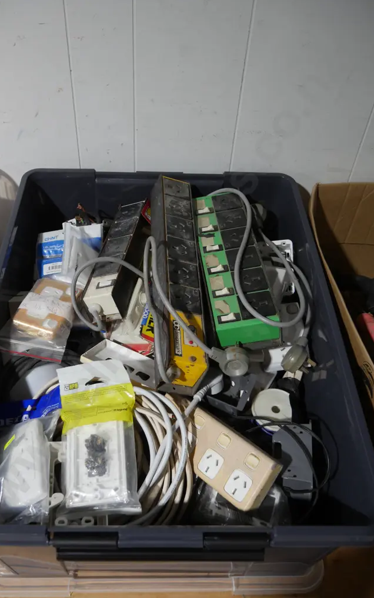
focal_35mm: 32
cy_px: 298
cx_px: 156
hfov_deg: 39.3
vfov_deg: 59.7
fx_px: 522
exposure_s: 1/60
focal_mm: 15
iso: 400
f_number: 3.6
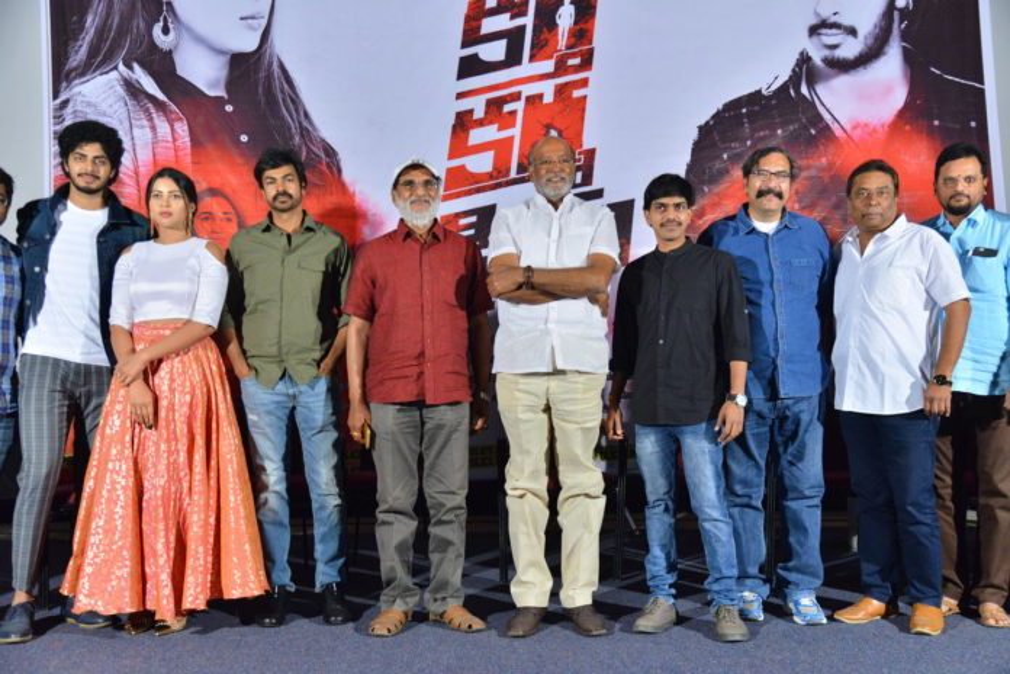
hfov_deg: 50.7
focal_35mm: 38
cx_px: 505
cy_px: 337
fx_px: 1066
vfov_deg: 35.1
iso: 2500
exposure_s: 1/125
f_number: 5
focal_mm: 38
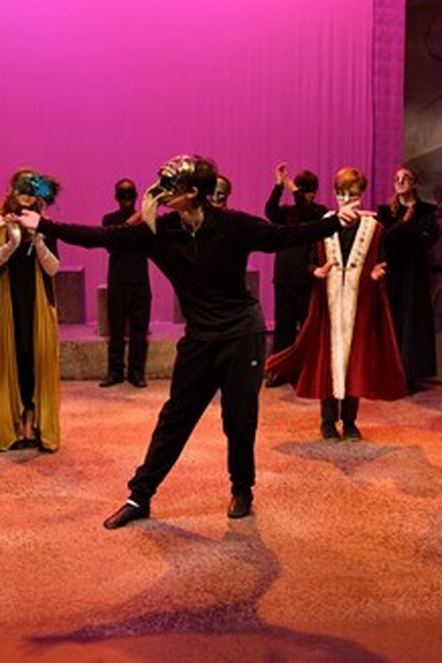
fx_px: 958
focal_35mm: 52
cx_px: 203
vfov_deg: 38.2
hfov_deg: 26.0
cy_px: 332
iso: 2000
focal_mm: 34
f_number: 5.6
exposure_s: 1/100
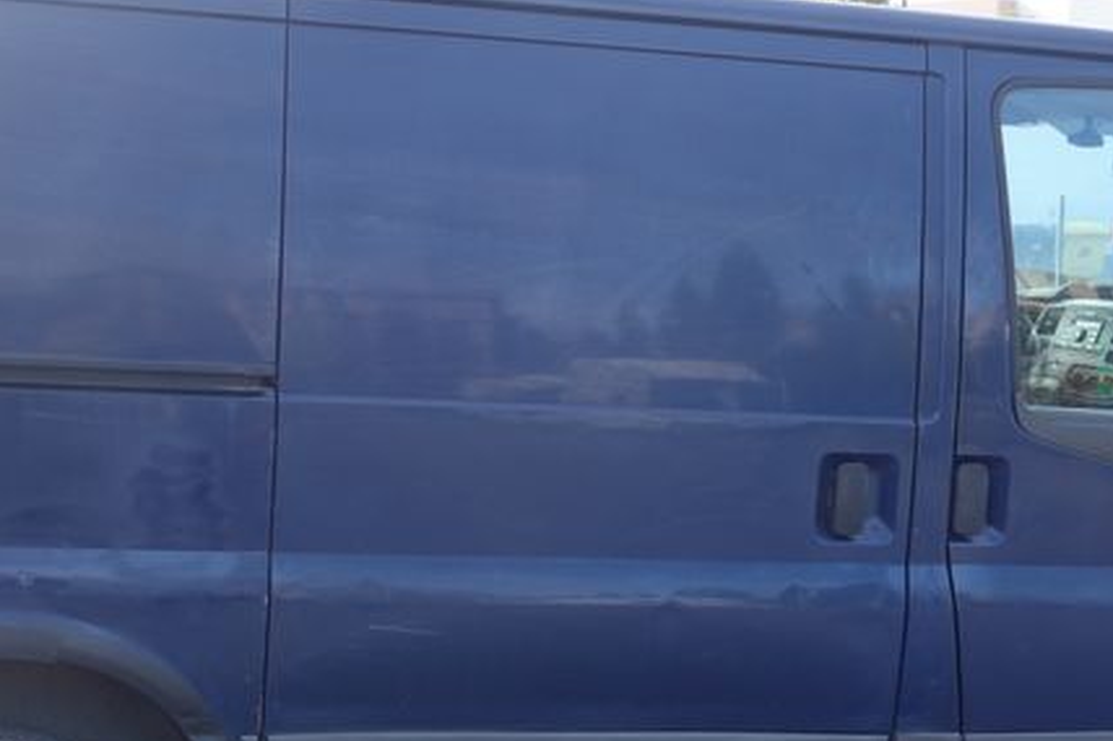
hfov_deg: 30.0
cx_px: 473
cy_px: 459
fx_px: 2071
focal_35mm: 67
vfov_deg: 20.3
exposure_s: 1/100
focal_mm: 10.4
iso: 125
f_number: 4.5
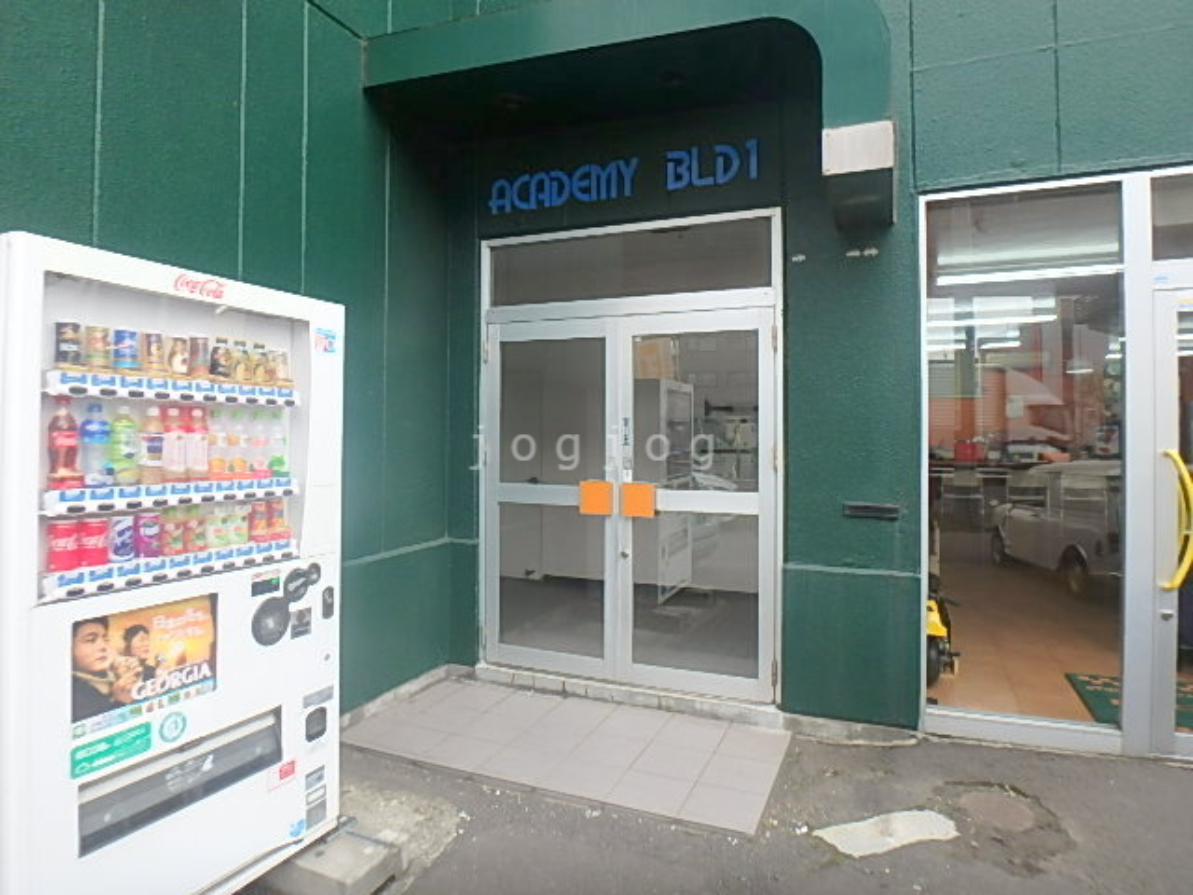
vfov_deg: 63.4
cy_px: 448
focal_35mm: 21
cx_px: 596
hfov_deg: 79.0
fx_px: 724
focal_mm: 3.7
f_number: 3.5
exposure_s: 1/80
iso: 125
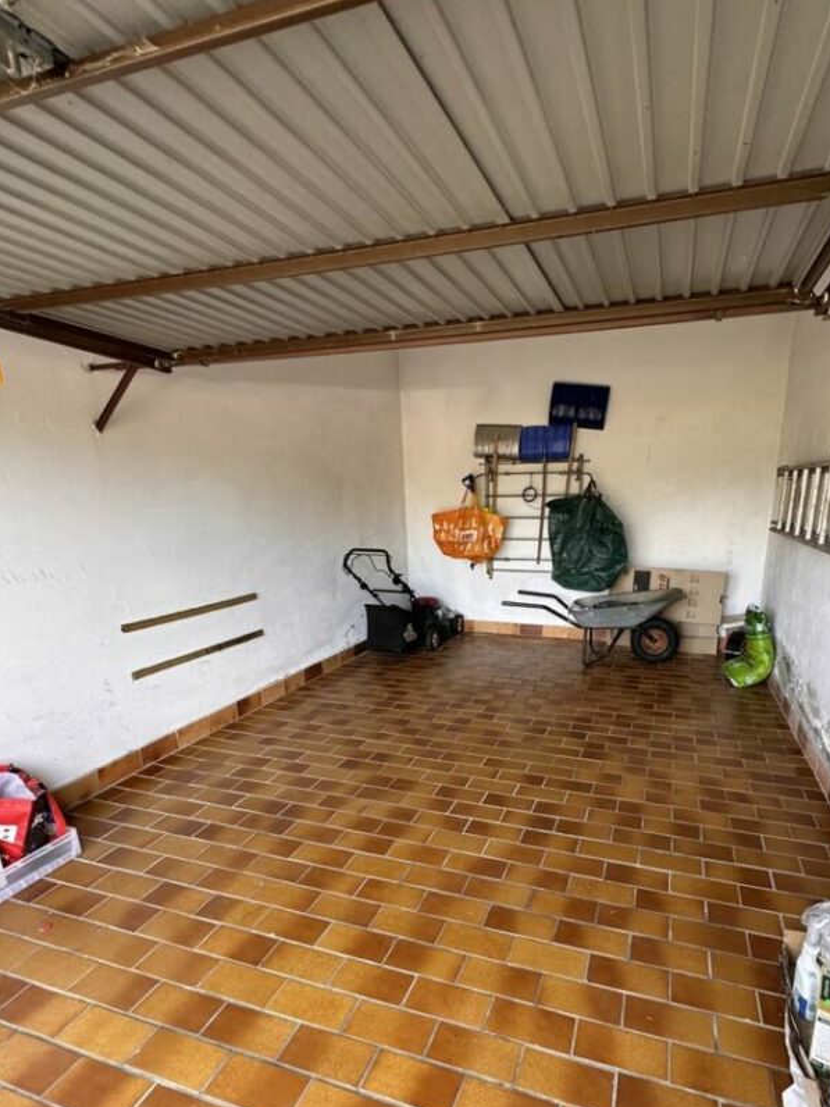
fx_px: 575
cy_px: 656
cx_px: 488
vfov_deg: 86.8
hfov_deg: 71.0
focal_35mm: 18
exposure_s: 1/99
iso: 160
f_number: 2.2
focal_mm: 2.22
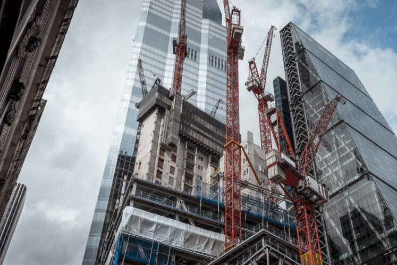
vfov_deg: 28.0
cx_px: 230
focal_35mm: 48
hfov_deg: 41.0
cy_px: 109
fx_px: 529
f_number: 8
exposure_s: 1/400
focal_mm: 35
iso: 200
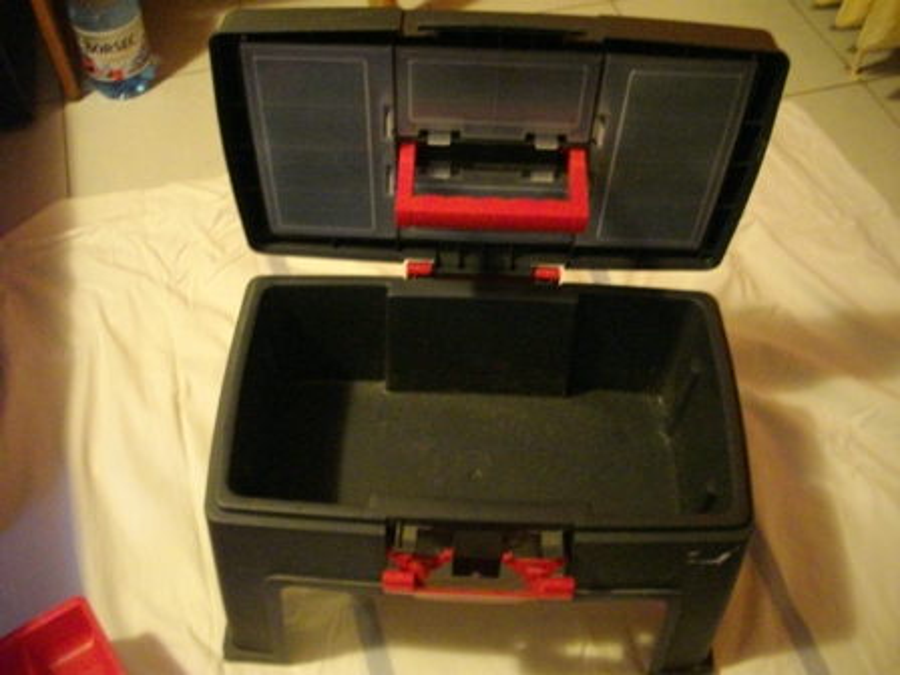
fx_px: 962
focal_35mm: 37
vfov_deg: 38.7
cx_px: 450
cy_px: 338
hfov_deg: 50.1
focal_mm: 6.2
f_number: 2.8
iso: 800
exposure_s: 1/8
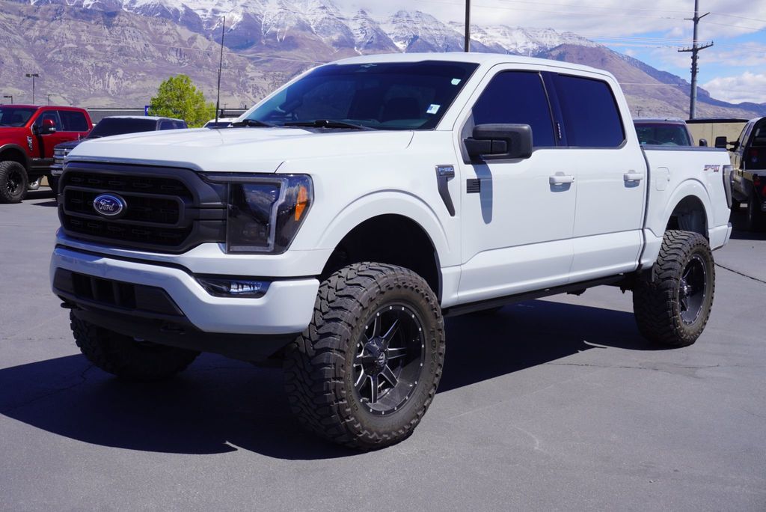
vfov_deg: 30.9
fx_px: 926
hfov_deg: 44.9
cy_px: 256
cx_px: 383
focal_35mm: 44
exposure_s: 1/160
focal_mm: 29
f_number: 11
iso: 100
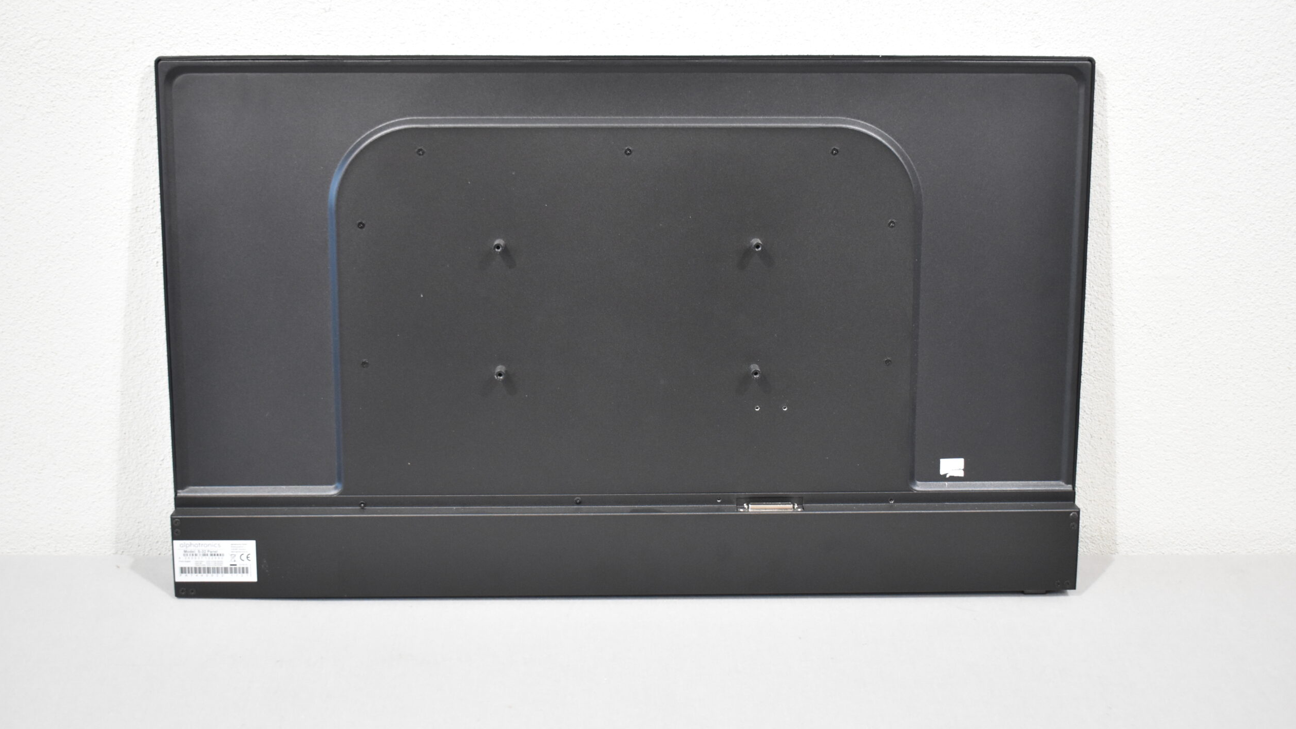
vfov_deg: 23.5
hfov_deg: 40.6
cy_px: 354
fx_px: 1753
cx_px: 646
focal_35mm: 51
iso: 1400
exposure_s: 1/125
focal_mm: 32
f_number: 4.5
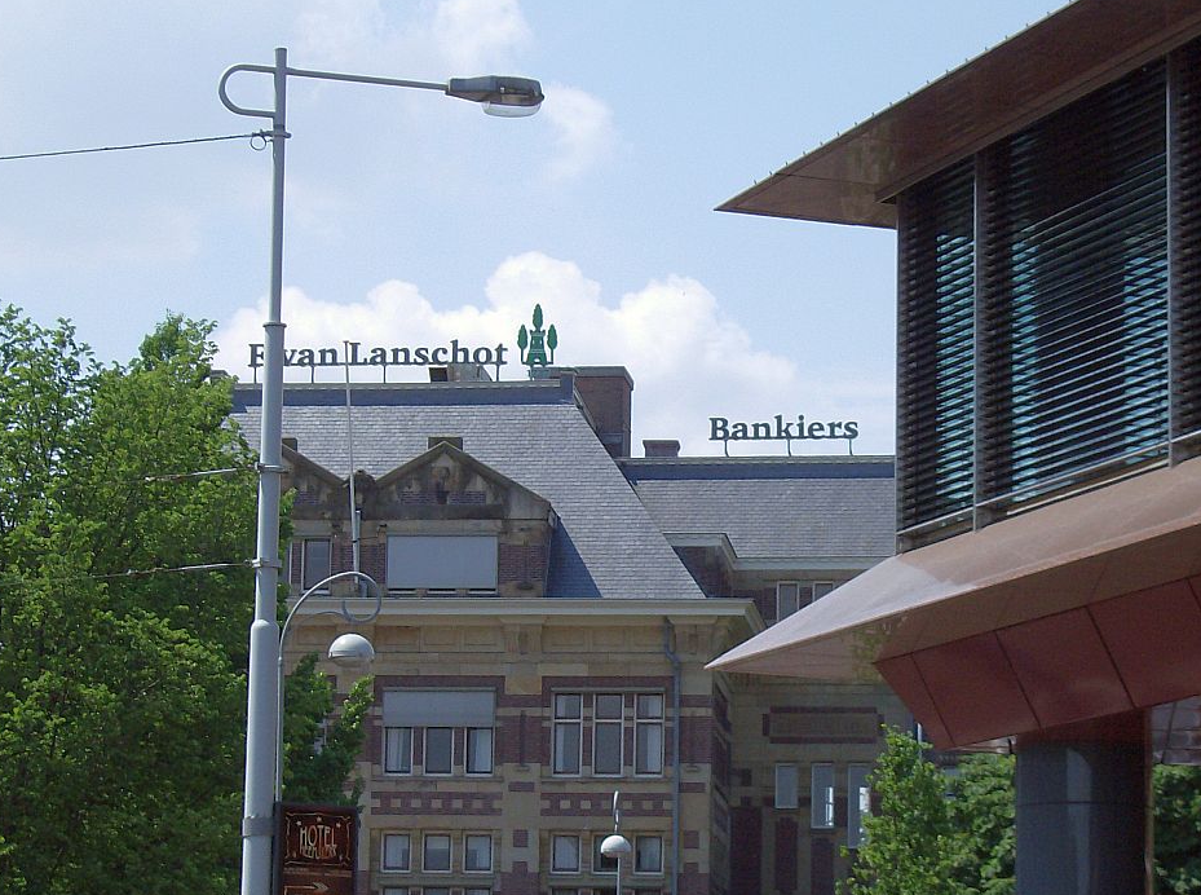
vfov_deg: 12.4
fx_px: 4119
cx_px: 604
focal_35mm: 119
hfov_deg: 16.6
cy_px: 482
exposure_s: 1/310
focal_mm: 18
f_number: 7.8
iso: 100
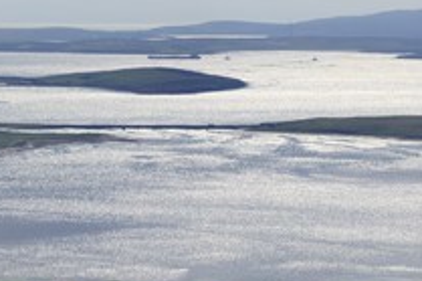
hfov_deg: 6.2
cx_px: 151
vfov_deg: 4.1
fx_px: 3889
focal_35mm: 332
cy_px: 139
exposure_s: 1/800
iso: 200
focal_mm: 165
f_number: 10
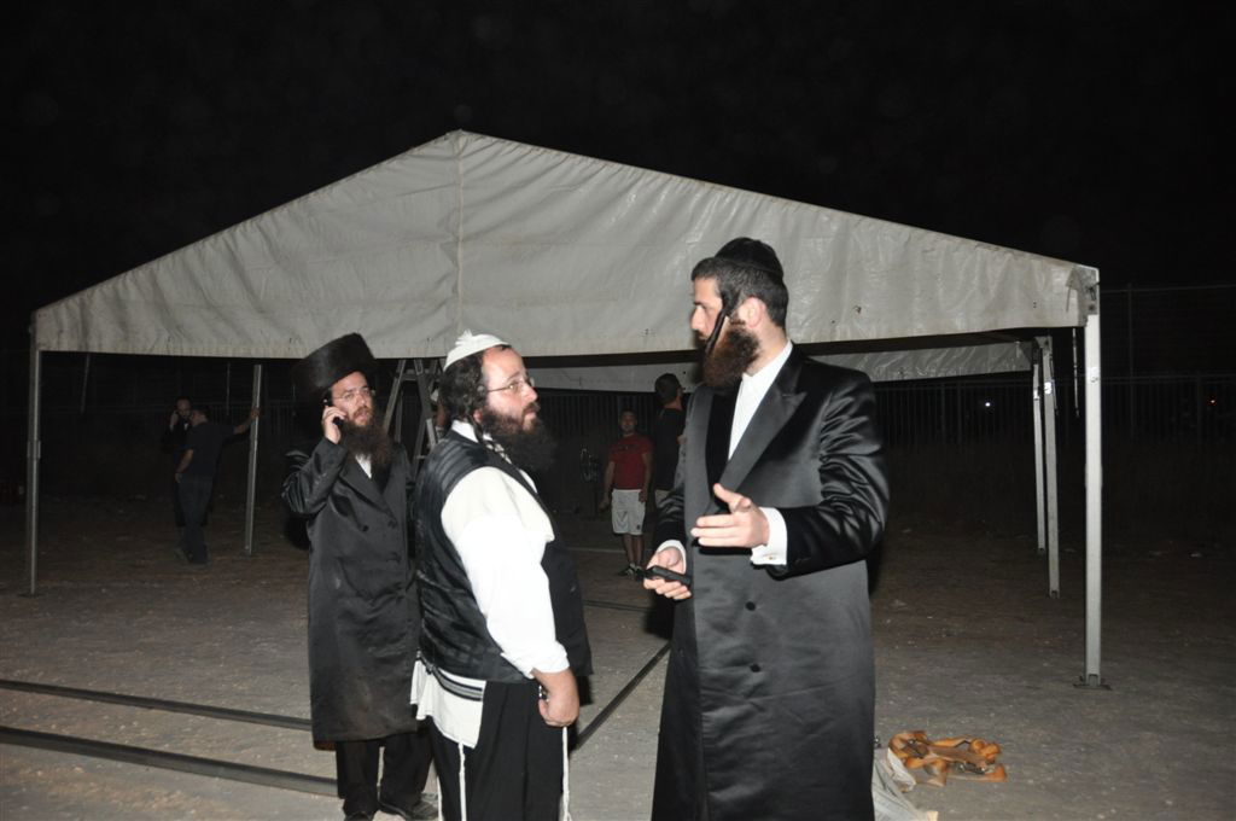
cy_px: 410
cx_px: 618
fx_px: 1029
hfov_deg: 62.0
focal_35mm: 30
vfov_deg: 43.5
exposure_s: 1/60
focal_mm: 20
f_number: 4
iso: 800
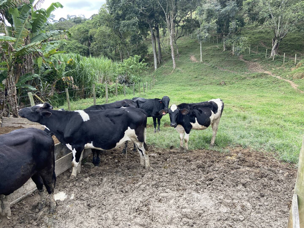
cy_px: 114
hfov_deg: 67.3
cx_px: 152
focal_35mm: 26
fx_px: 228
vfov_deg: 53.1
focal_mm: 4.25
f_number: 1.8
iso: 50
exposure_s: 1/122
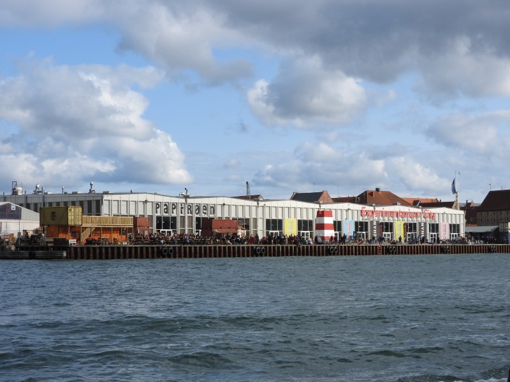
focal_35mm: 70
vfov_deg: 21.0
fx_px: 1031
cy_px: 191
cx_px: 255
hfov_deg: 27.8
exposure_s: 1/1000
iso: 100
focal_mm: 12.5
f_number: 4.5
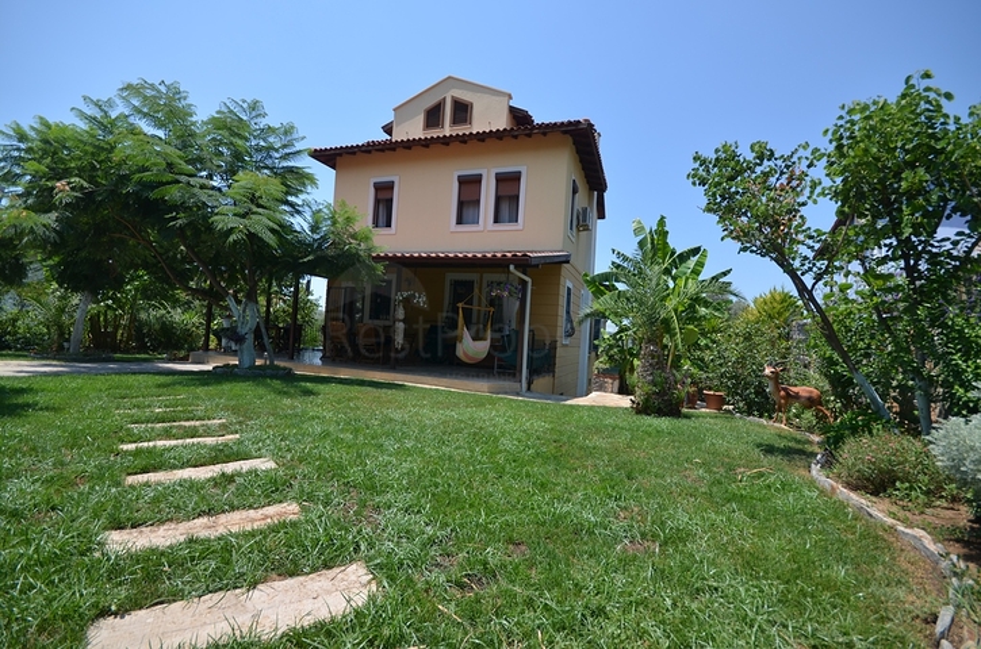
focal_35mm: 15
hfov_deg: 100.5
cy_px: 324
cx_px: 490
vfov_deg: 77.1
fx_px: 408
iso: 100
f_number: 8
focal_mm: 10
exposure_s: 1/250
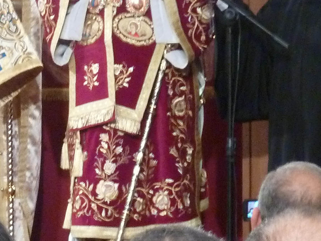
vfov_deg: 4.1
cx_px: 22
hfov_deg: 5.5
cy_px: 73
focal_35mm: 360
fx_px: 3338
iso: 400
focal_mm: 17
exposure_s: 1/15
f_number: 4.3
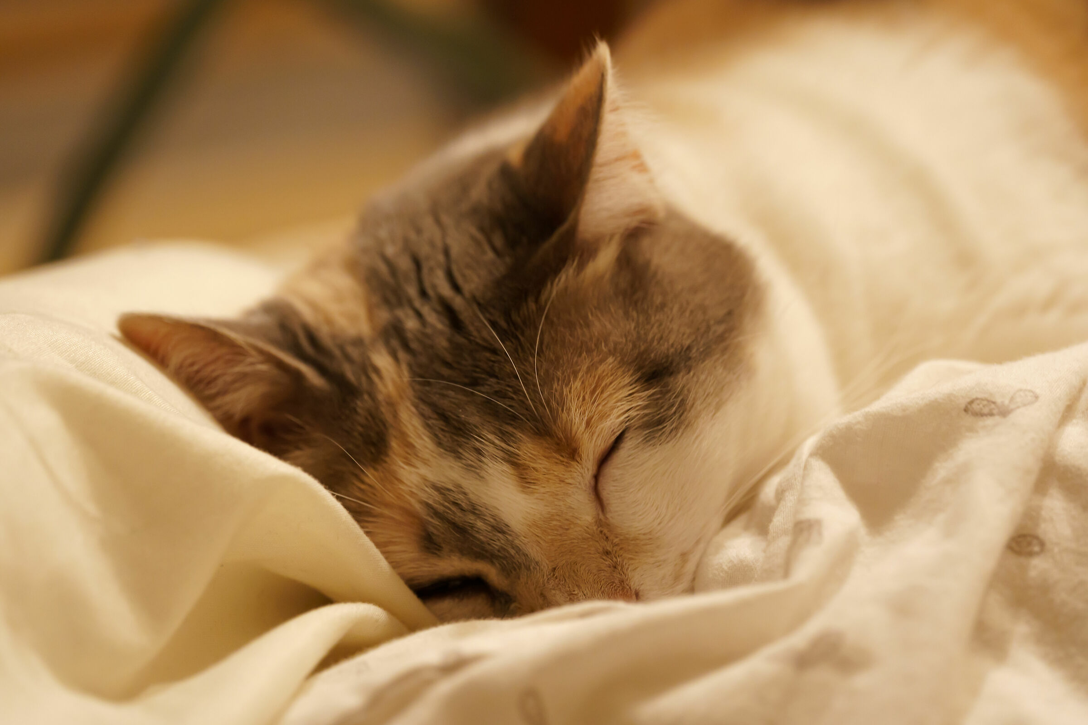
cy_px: 362
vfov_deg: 13.0
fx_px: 3173
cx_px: 544
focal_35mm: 105
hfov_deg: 19.5
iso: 1000
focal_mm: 105
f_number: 4
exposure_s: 1/80
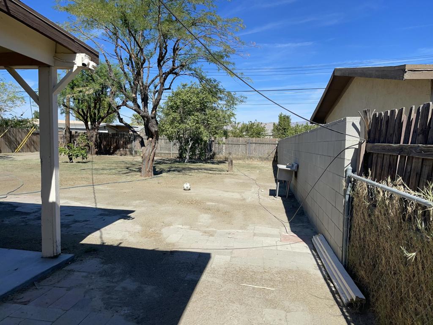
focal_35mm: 25
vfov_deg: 54.9
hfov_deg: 69.4
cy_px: 162
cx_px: 216
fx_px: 313
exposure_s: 1/4525
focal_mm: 5.1
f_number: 1.6
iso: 40
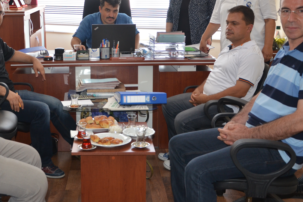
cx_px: 110
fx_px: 495
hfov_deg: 33.8
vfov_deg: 23.0
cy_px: 66
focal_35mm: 59
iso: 720
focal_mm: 25
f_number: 4
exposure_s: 1/60
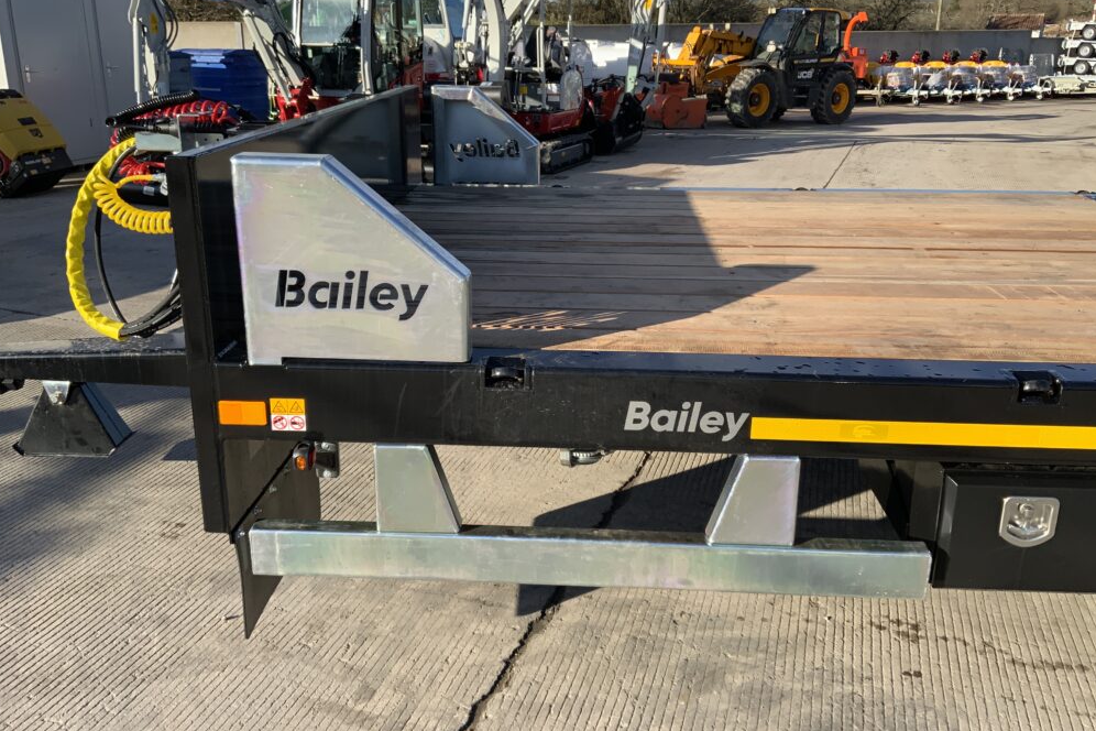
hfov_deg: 60.3
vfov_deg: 42.2
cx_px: 546
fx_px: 944
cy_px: 312
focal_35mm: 31
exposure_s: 1/1121
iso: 16
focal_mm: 3
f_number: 1.8
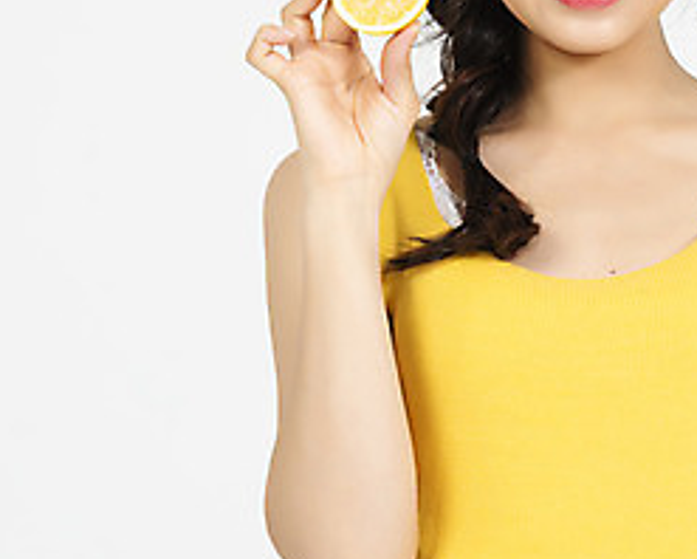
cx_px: 724
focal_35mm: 375
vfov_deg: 4.1
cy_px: 147
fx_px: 7742
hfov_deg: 5.1
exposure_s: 1/125
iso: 100
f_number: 13
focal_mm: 165
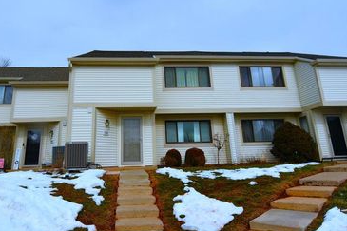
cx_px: 150
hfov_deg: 69.1
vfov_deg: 48.8
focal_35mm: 26
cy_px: 79
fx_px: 250
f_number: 9
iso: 100
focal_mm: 13
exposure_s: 1/250
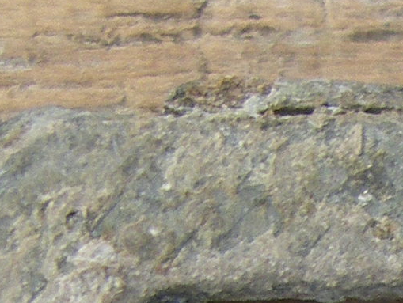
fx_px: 2588
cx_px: 858
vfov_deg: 6.2
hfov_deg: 8.4
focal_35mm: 222
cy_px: 880
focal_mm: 7.8
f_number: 2.8
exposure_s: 1/40
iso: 160
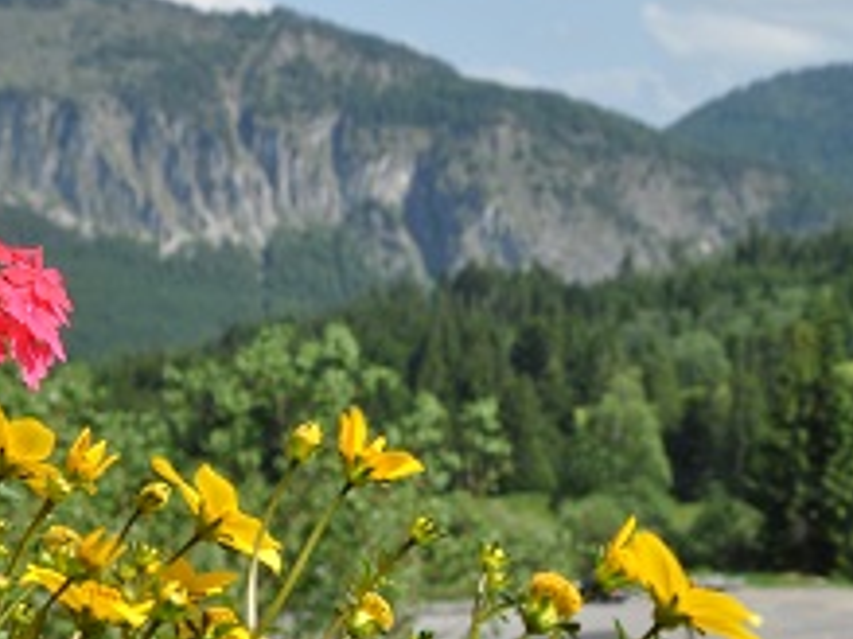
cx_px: 573
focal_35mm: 101
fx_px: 2487
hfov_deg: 19.4
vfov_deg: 14.6
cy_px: 333
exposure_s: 1/320
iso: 200
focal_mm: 24
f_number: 9
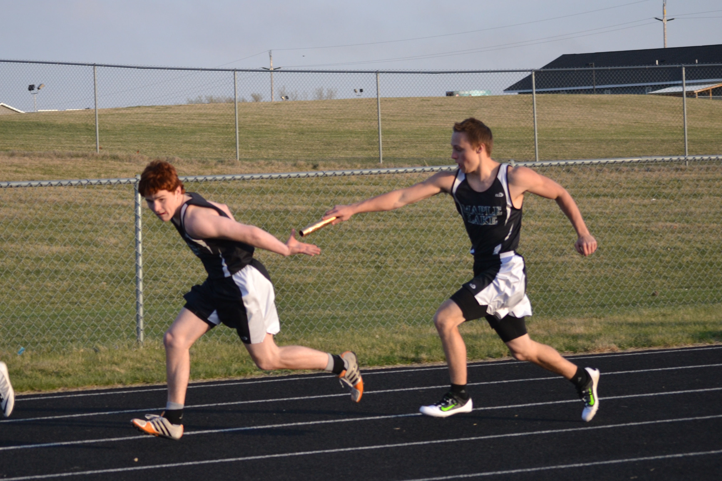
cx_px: 361
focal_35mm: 82
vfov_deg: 16.6
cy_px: 240
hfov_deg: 24.6
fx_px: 1654
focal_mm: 55
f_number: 4.5
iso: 400
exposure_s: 1/1000
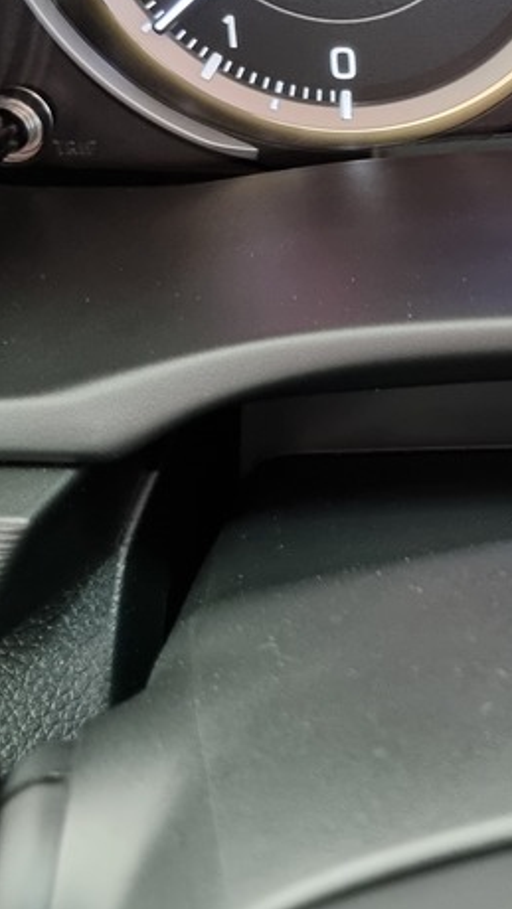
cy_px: 194
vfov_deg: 32.5
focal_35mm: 63
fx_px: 1519
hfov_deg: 17.8
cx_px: 676
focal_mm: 5.4
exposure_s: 1/25
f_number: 1.8
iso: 640
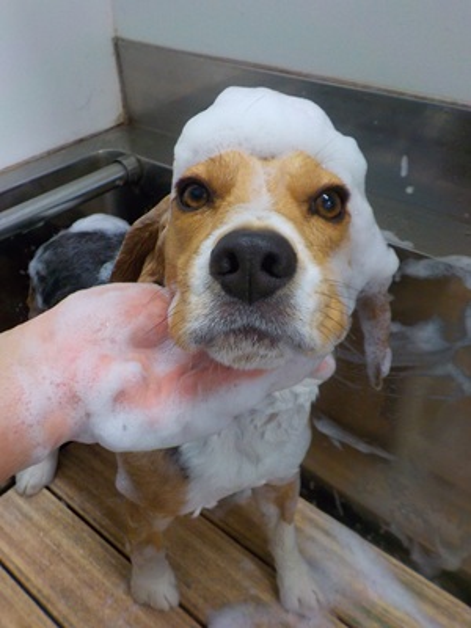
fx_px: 544
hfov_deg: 46.8
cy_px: 314
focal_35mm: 30
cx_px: 236
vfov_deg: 60.0
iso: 250
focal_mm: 4.1
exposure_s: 1/30
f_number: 3.3
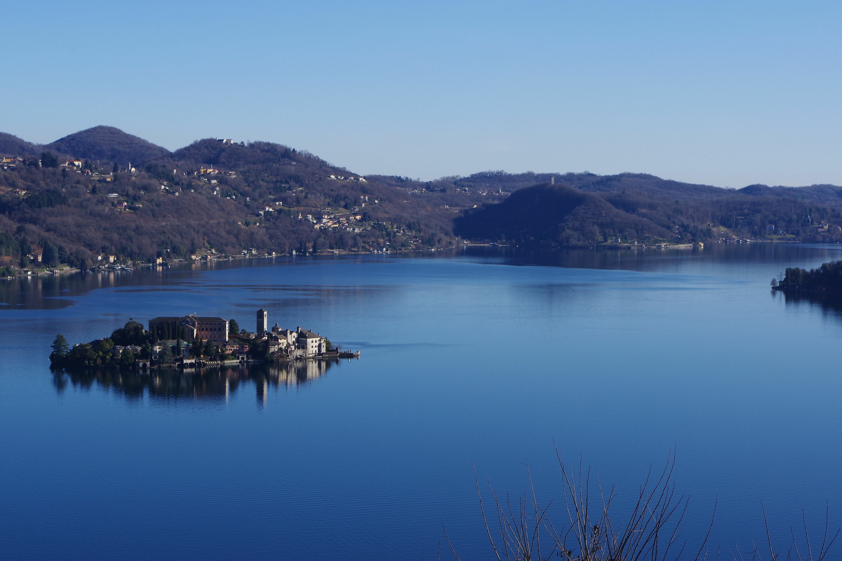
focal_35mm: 82
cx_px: 421
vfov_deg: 16.7
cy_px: 280
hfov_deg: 24.8
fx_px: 1918
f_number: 13
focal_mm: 55
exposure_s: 1/200
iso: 200
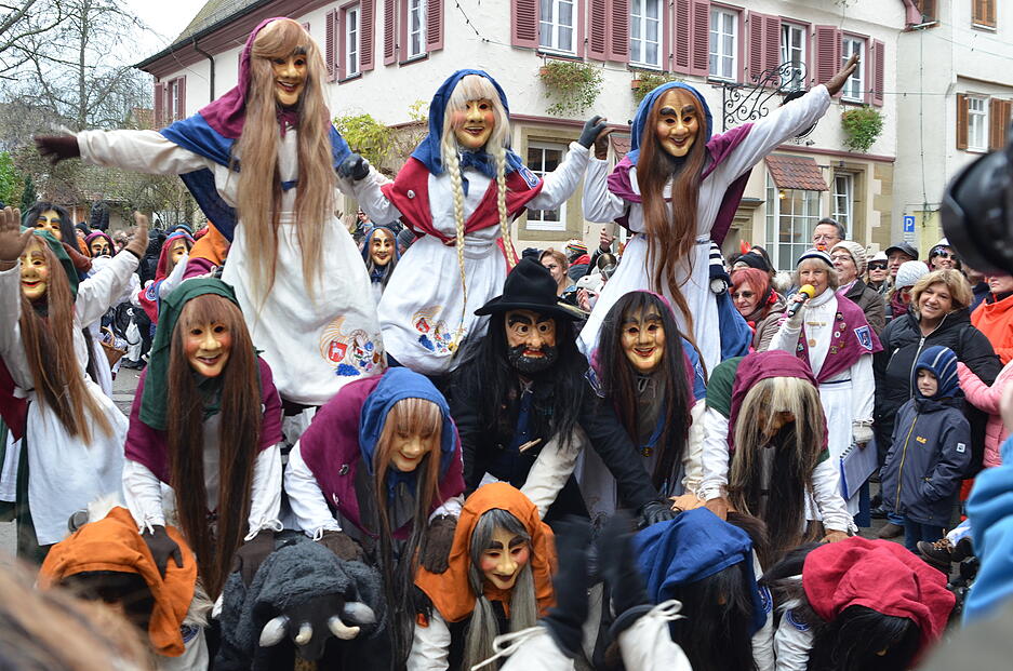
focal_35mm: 36
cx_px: 506
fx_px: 1011
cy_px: 336
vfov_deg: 36.7
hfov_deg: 53.2
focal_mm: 24
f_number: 5
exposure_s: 1/100
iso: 400
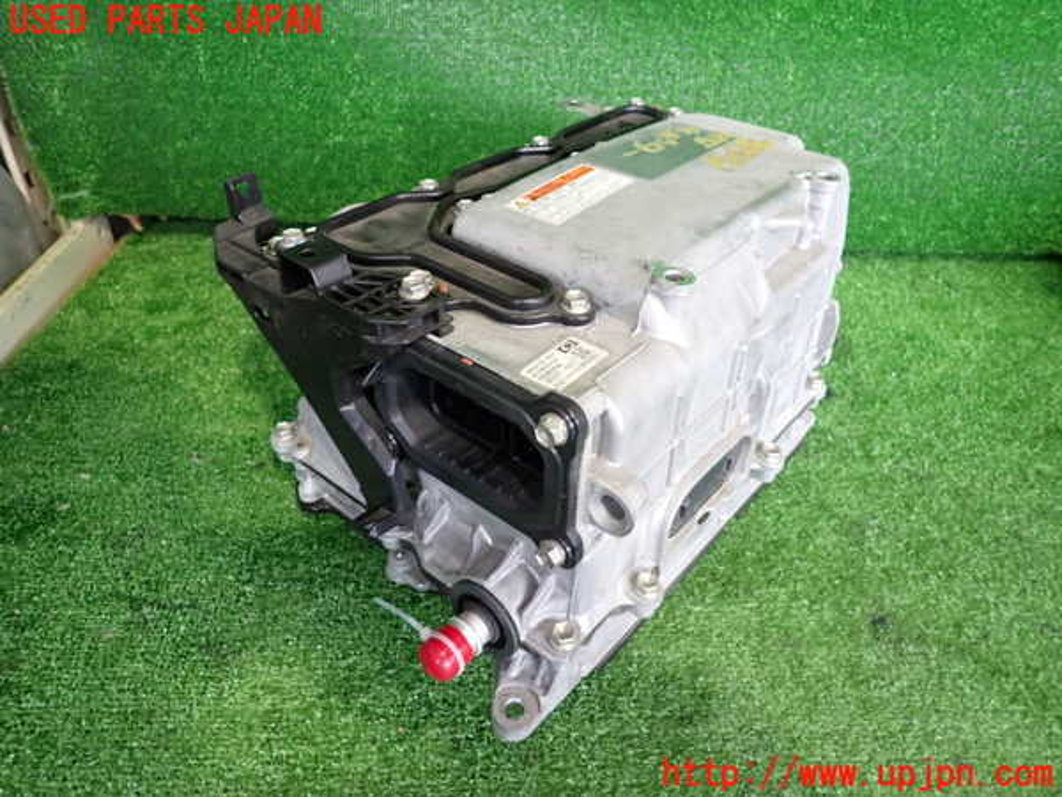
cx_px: 531
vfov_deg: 54.9
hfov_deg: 69.4
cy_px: 398
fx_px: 767
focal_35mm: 25
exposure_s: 1/30
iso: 250
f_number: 2
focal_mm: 4.5
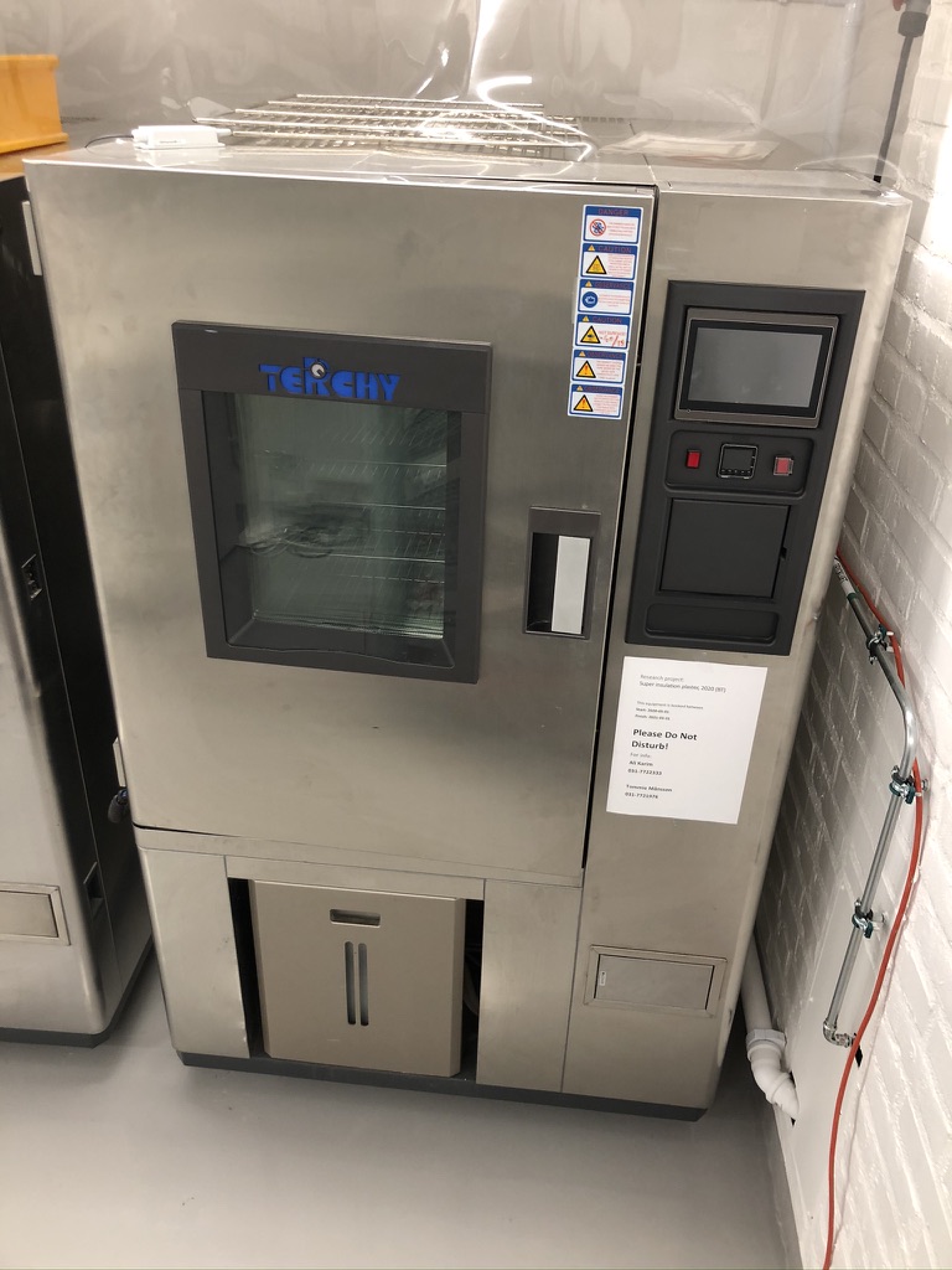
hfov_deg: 49.7
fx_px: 1027
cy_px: 635
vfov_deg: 63.4
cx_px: 476
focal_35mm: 28
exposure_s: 1/20
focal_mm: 3.99
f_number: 1.8
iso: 40
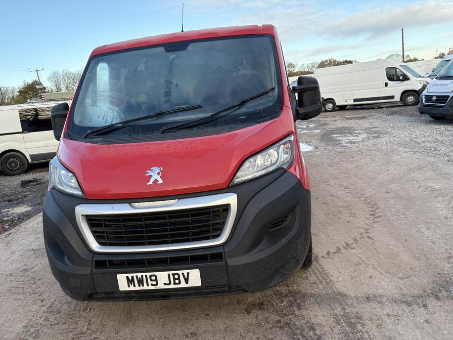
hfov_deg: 67.3
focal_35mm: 26
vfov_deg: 53.1
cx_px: 226
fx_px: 340
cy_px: 170
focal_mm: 5.96
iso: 64
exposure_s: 1/459
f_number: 1.6
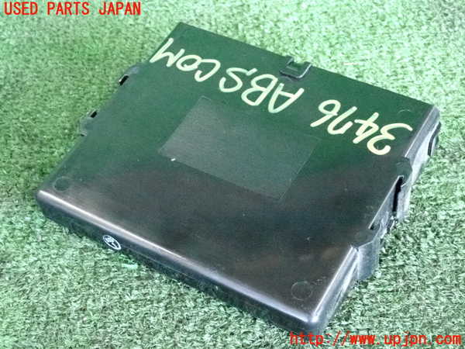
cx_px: 232
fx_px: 833
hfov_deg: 31.2
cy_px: 174
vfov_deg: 23.7
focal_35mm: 62
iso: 6400
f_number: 3.6
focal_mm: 11.09
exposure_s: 1/125
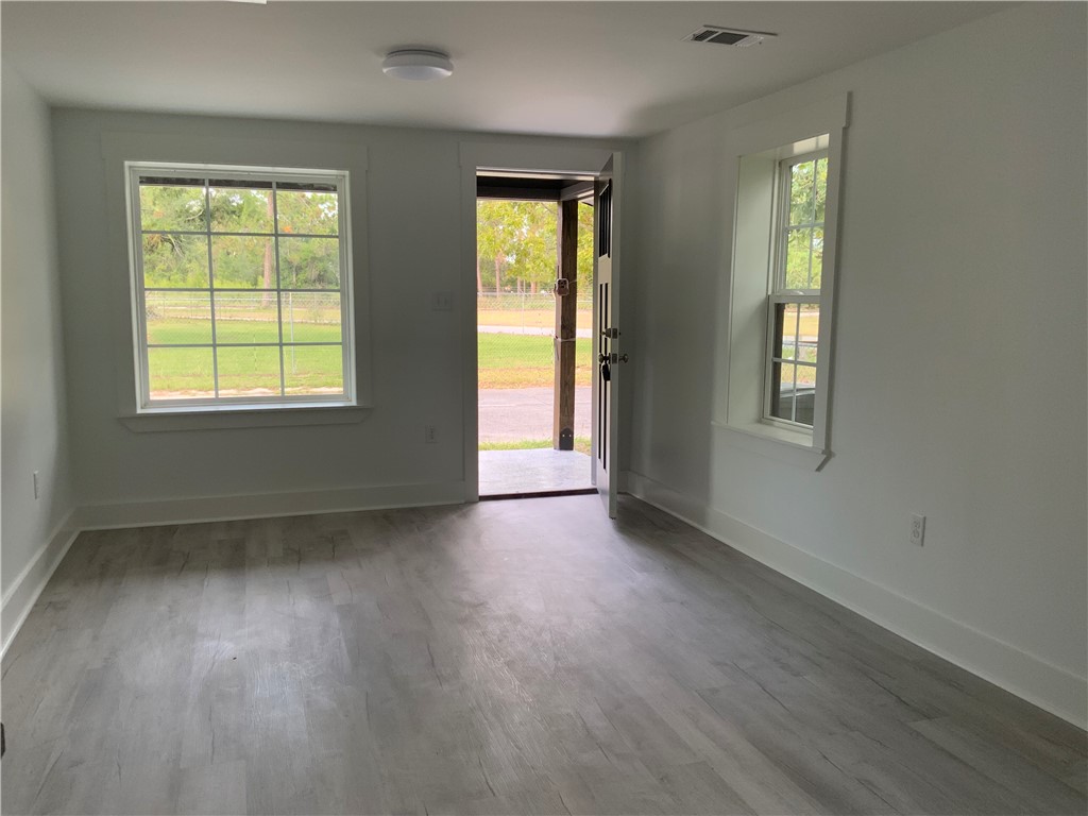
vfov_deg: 48.2
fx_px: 911
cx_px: 544
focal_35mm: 29
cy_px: 408
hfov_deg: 61.7
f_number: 1.8
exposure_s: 1/122
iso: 64
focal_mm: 3
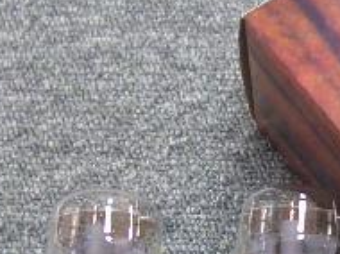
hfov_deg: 16.2
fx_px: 1158
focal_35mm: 118
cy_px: 247
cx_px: 374
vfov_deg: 12.4
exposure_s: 1/13
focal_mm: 5.8
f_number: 2.6
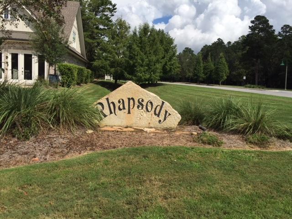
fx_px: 245
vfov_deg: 48.2
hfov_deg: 61.7
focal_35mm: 29
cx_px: 146
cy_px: 110
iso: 32
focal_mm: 4.15
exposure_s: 1/2825
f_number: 2.2
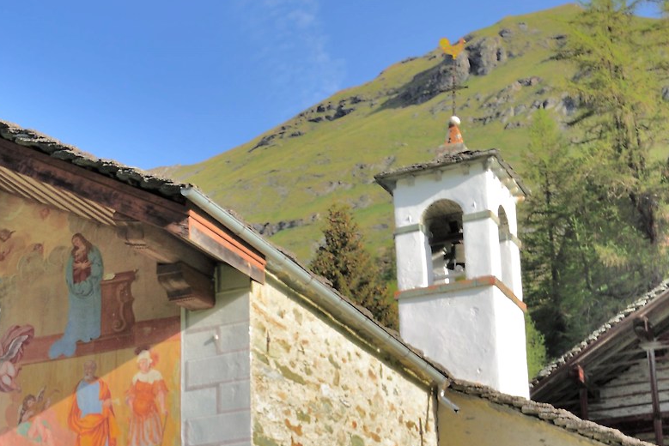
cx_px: 250
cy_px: 363
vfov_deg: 17.6
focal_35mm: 77
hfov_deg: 26.2
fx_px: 1431
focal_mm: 25
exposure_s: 1/60
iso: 100
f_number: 8
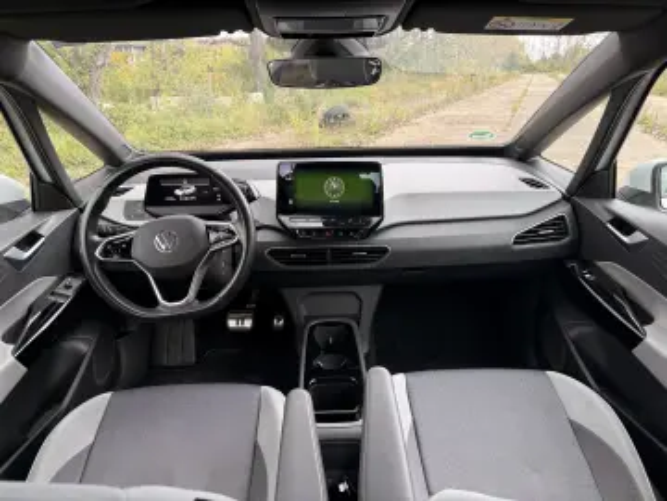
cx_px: 334
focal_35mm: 24
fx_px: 462
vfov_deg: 56.8
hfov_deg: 71.6
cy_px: 250
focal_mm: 6.76
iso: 100
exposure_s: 1/176
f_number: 1.78
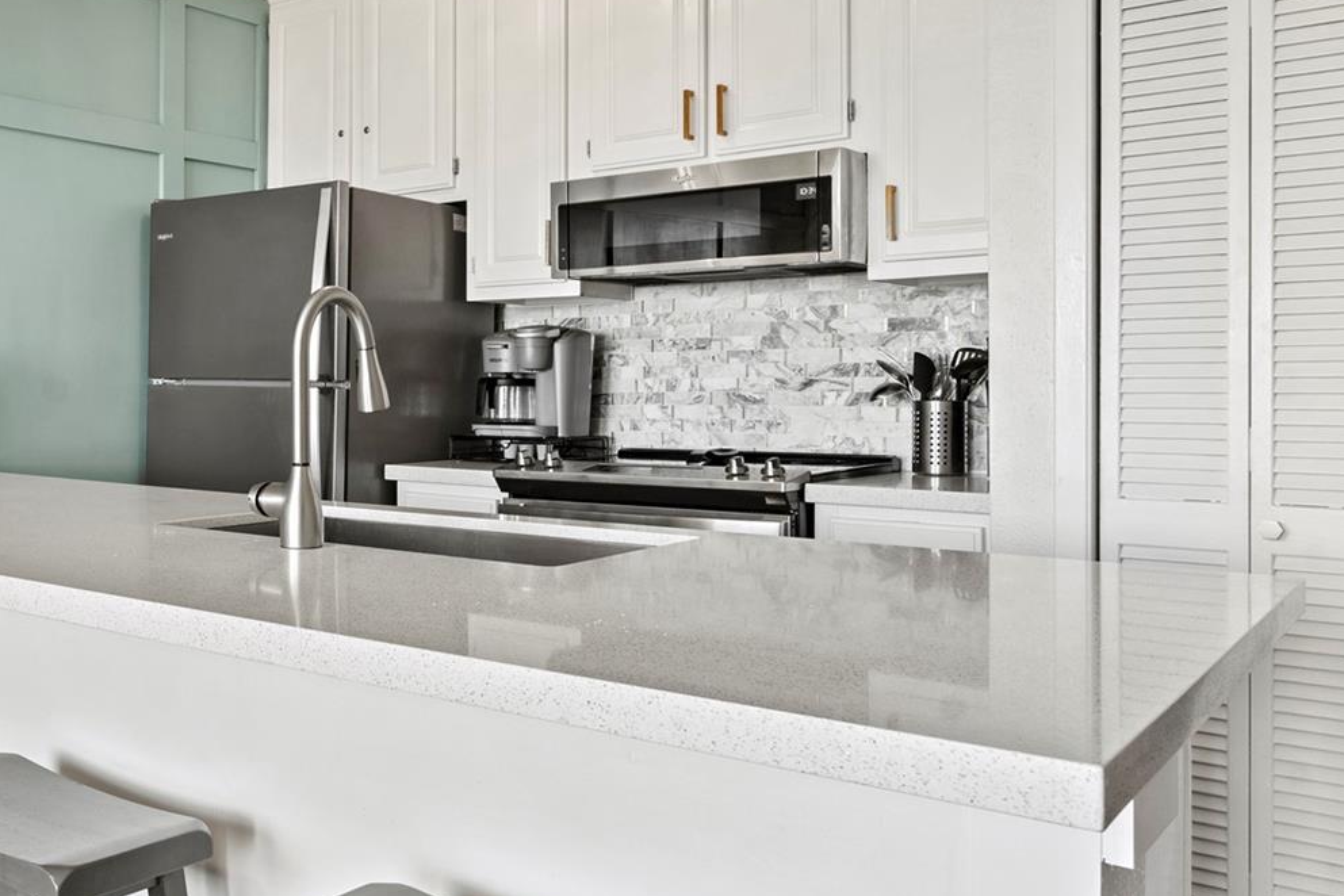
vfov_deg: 39.9
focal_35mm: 33
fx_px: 1232
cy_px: 495
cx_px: 257
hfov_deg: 53.2
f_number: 9
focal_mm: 16
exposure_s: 1/4
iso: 250
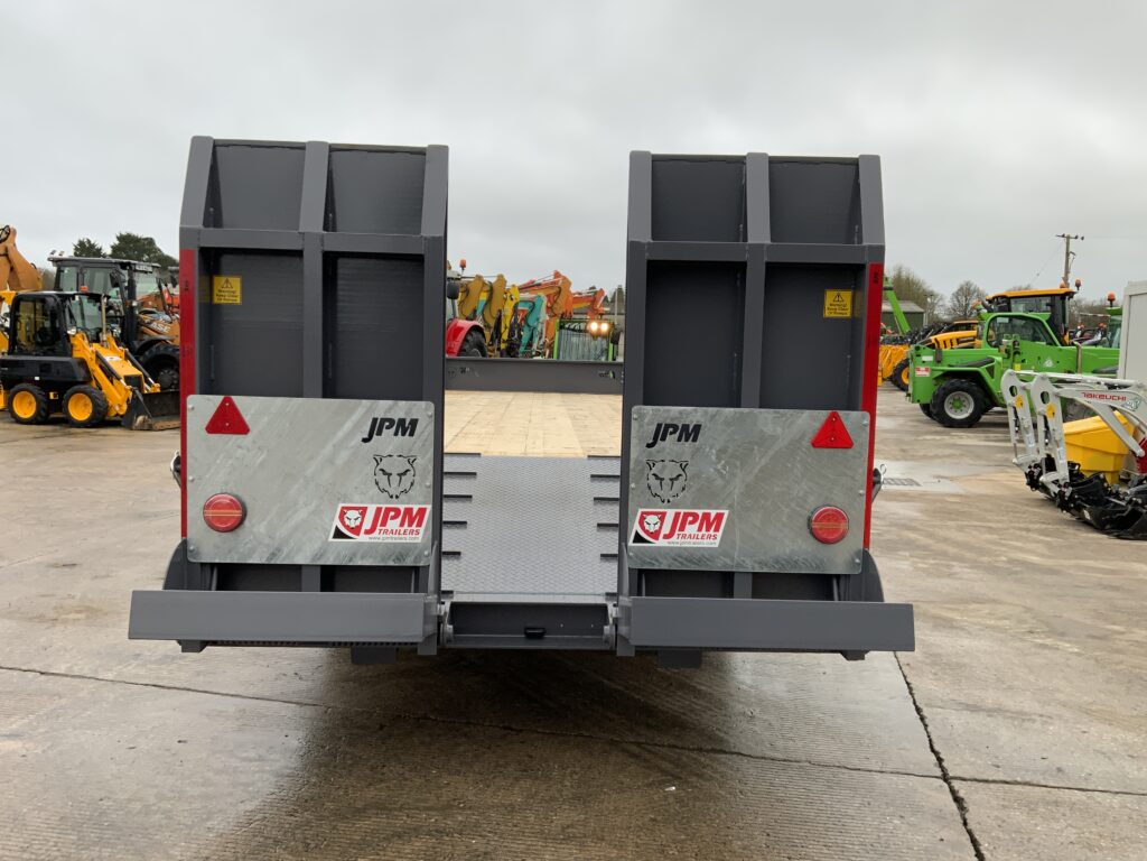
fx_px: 961
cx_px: 574
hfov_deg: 61.7
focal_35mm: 29
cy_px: 430
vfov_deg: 48.2
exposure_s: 1/220
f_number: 1.8
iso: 16
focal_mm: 3
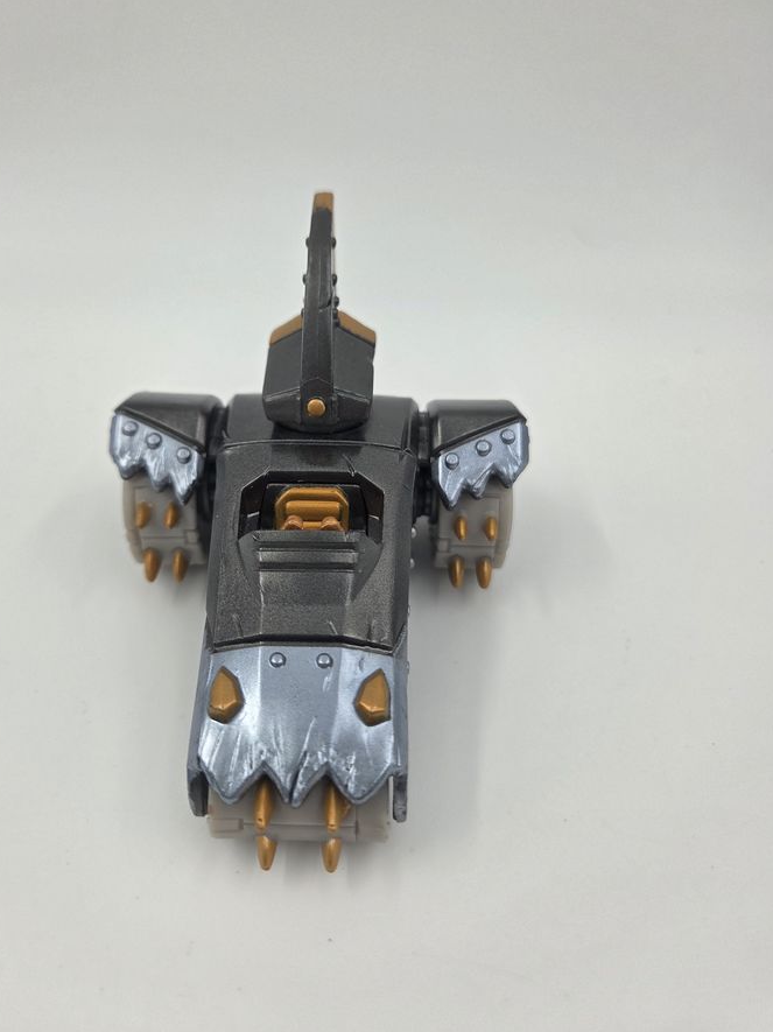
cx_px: 345
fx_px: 775
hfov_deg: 52.9
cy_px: 469
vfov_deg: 67.2
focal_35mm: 26
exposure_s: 1/147
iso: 25
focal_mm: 5.4
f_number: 1.8
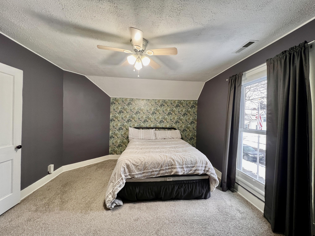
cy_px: 118
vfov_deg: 89.9
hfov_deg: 106.2
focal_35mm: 13
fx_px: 118
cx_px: 158
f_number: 1.8
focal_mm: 1.57
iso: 200
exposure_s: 1/120
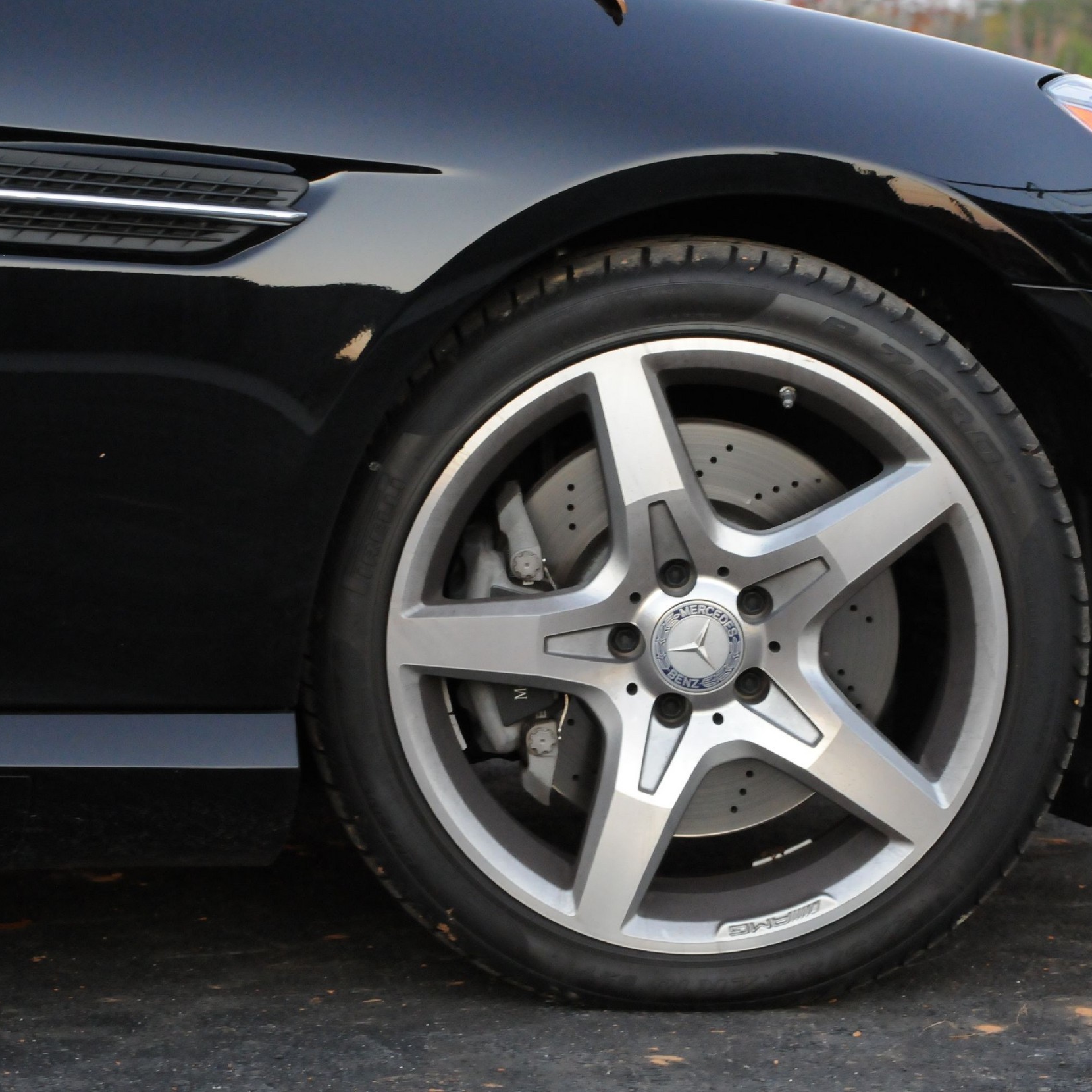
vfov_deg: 14.7
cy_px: 546
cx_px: 671
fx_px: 4247
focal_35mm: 119
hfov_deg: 14.6
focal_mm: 62
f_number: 9
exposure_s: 1/40
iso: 2000
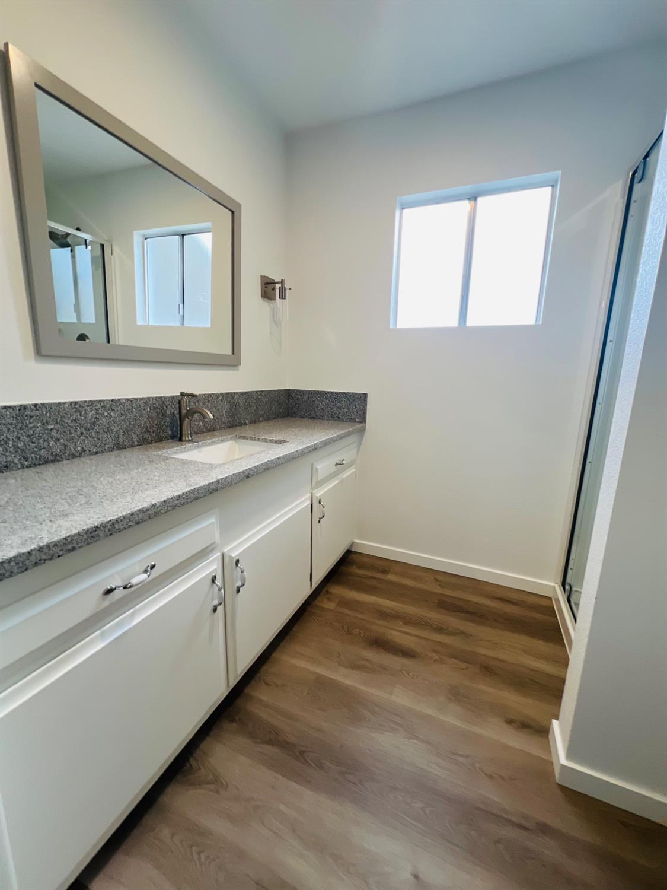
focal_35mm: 13
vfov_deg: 106.2
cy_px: 445
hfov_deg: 89.9
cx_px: 334
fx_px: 334
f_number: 1.8
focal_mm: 1.57
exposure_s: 1/120
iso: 200
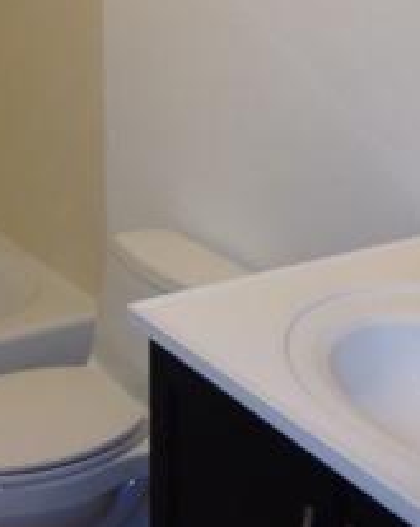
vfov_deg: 25.5
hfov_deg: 20.4
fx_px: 1152
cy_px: 150
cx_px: 87
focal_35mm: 74
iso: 80
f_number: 2.4
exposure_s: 1/20
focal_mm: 4.28
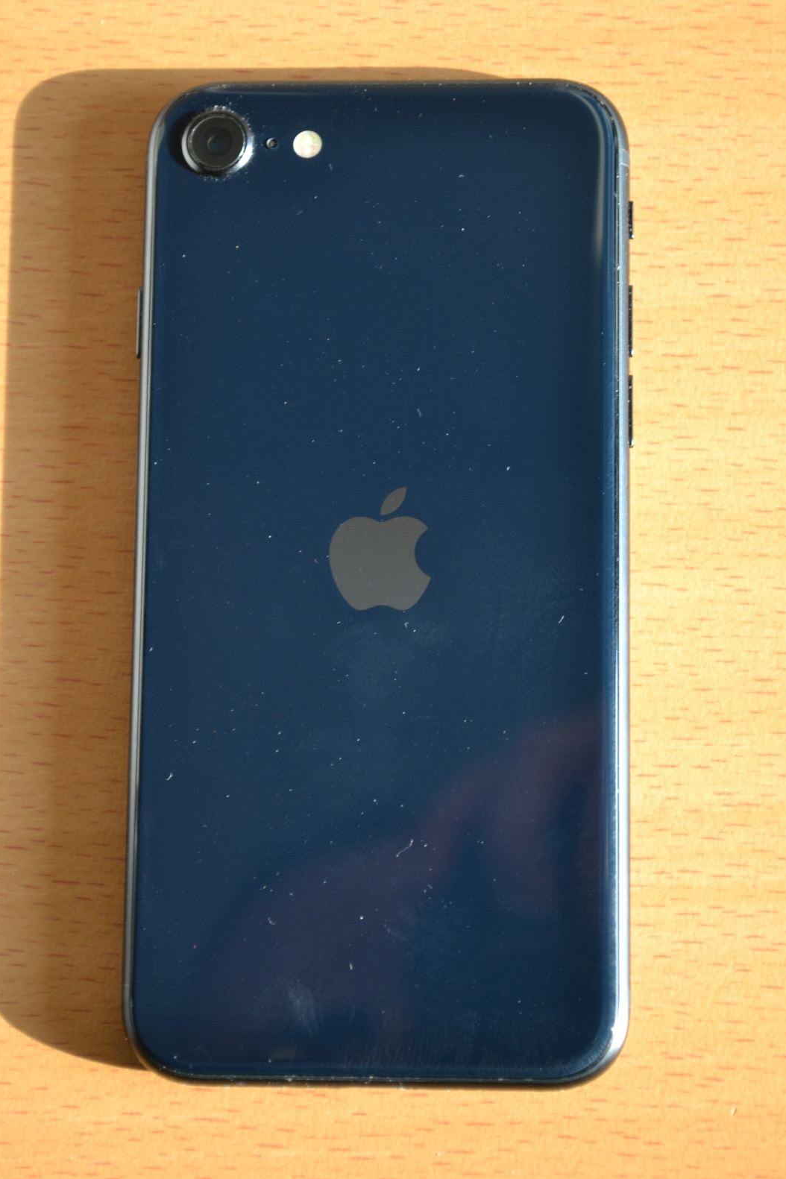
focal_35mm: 84
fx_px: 2735
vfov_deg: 24.3
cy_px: 591
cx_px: 395
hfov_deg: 16.4
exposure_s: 1/60
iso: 500
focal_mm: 55
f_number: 5.6
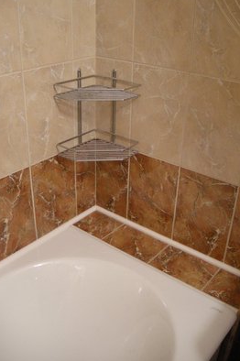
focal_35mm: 37
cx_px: 115
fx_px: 371
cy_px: 180
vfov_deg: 51.9
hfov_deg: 35.9
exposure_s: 1/11.2
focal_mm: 7.5
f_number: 2.7
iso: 400
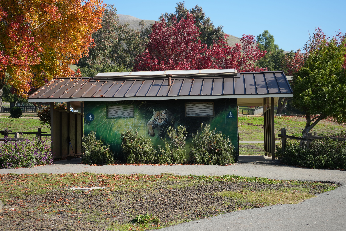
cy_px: 116
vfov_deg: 24.6
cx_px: 173
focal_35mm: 55
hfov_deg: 36.2
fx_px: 529
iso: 200
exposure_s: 1/640
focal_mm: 55
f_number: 5.6
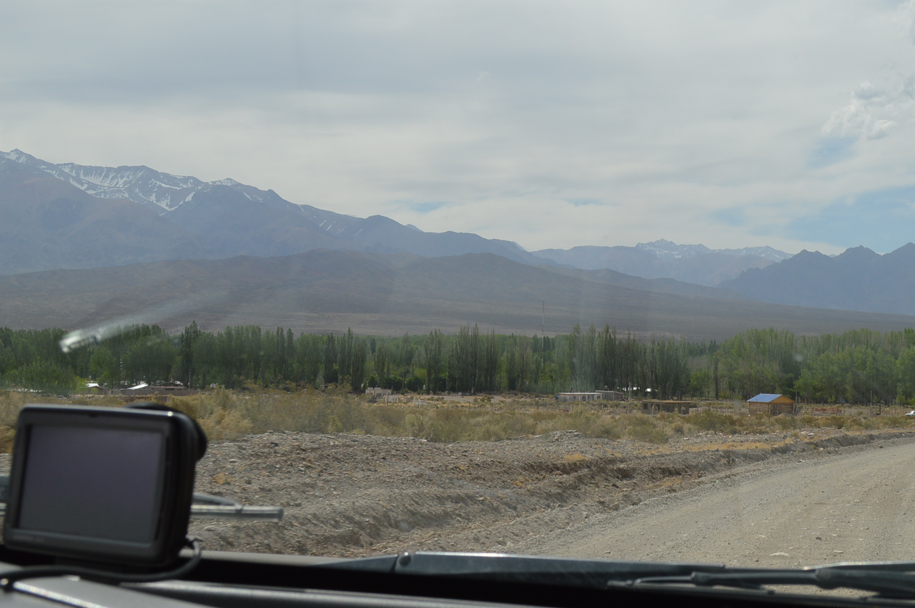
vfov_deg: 21.1
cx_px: 609
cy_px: 162
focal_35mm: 64
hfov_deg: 31.2
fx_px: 1625
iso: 100
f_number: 9
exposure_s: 1/320
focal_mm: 24
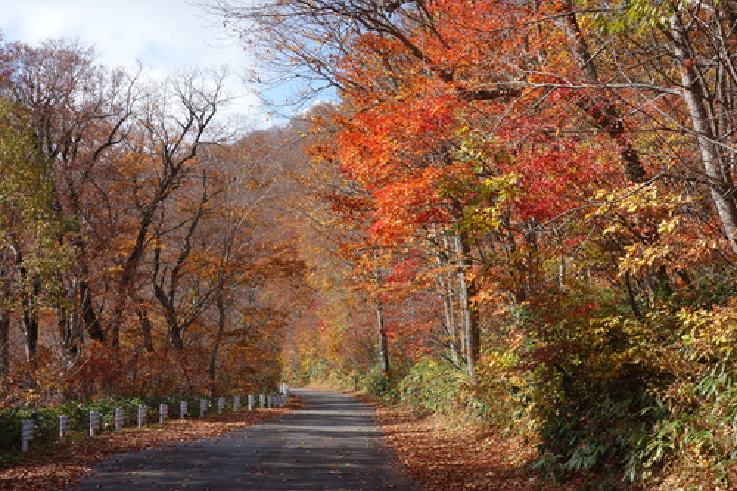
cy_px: 246
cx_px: 368
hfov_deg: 32.9
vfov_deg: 22.2
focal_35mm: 61
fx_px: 1248
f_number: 5.6
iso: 125
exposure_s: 1/320
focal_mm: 22.74
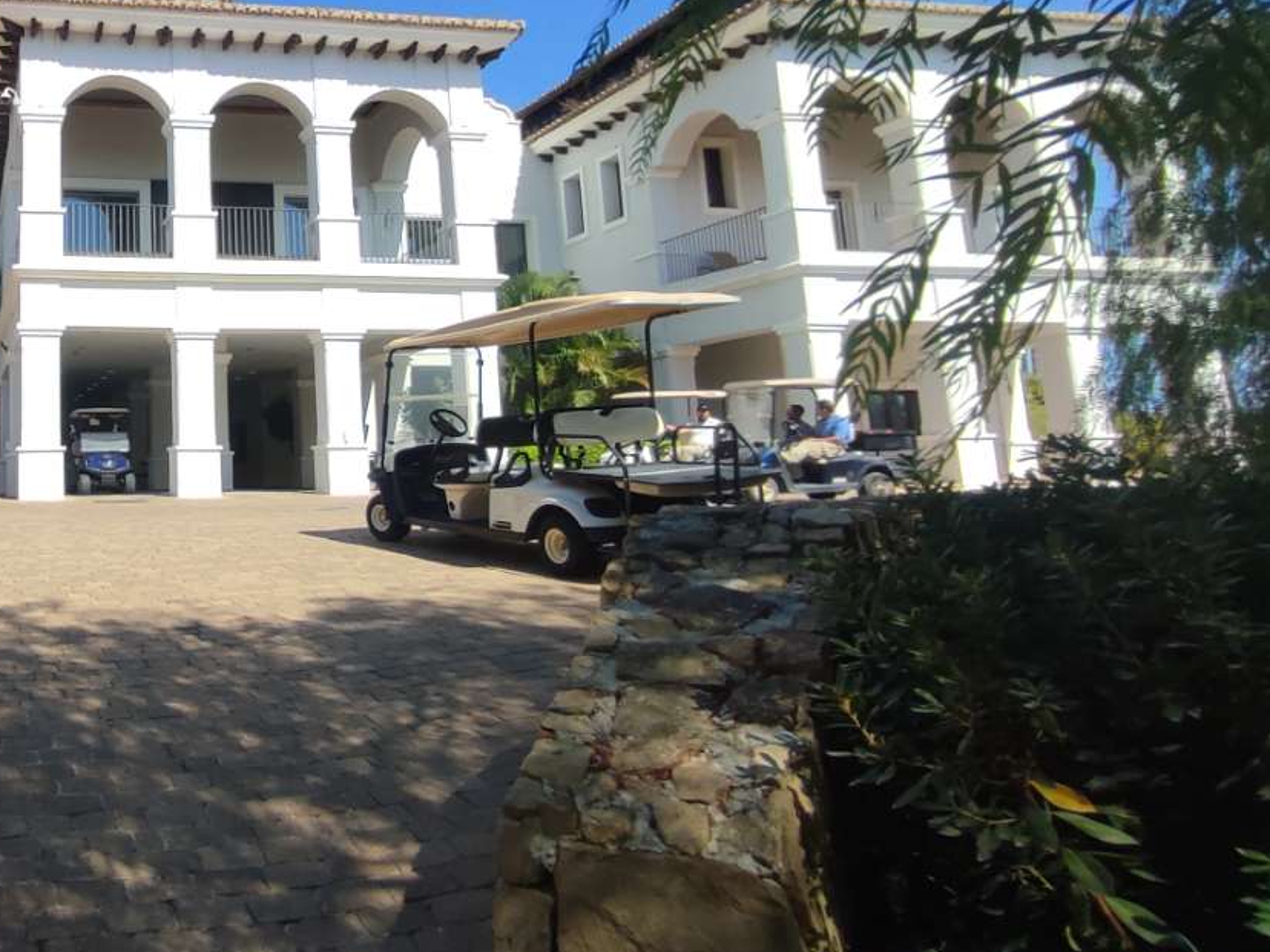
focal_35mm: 29
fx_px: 1064
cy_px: 317
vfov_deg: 47.4
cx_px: 121
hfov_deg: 53.7
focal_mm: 1.65
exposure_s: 1/1173
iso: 50
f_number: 2.2
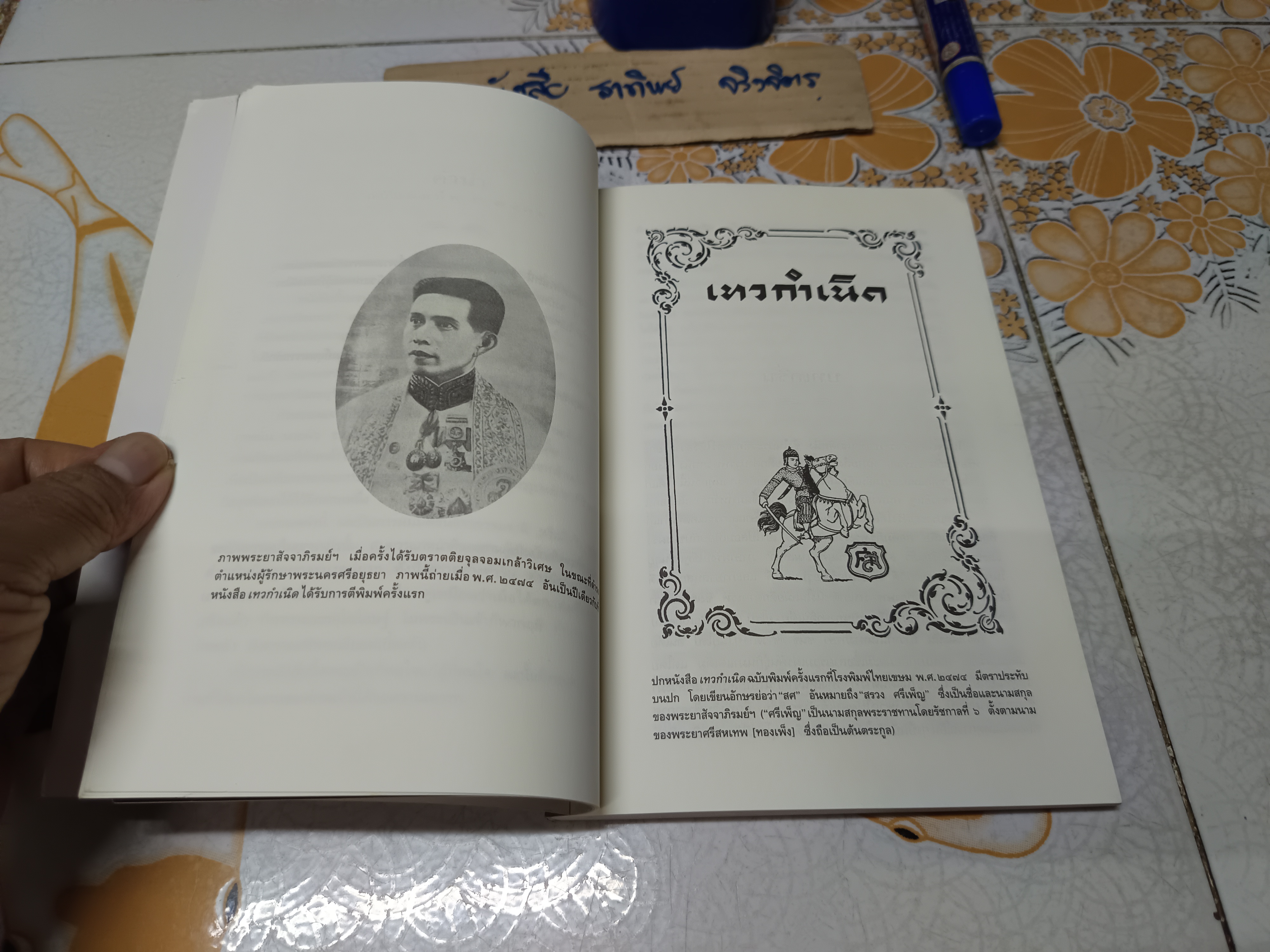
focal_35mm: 24
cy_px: 476
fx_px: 881
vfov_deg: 56.8
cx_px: 635
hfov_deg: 71.6
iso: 693
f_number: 1.7
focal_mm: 5.31
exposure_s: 1/50
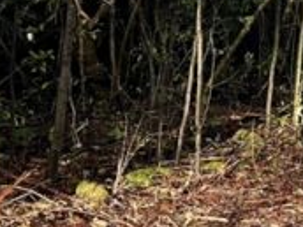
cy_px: -79
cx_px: 773
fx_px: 1252
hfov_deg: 11.1
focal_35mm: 143
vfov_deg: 10.1
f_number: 1.78
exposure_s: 1/1198
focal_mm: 6.86
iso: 80
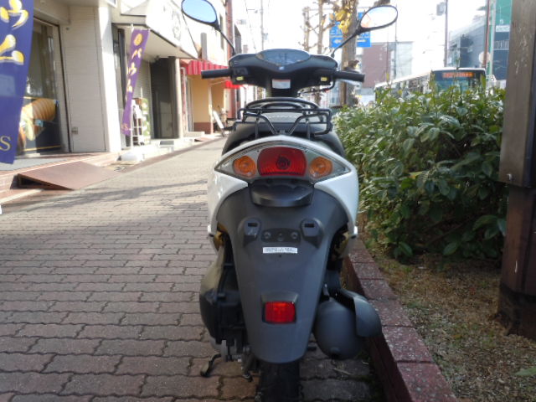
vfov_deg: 49.7
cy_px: 201
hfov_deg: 63.4
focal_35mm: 28
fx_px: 434
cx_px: 268
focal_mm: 5
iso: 100
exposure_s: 1/125
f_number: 3.7
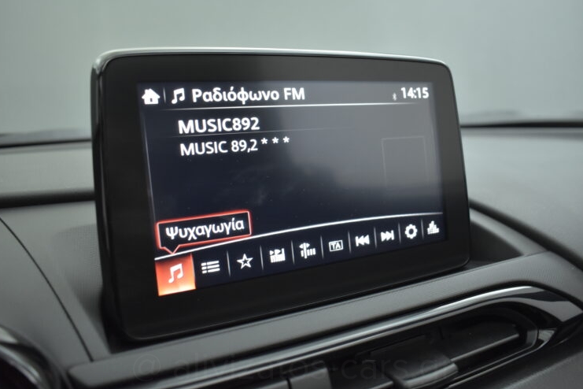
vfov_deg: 46.4
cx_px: 292
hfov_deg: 65.5
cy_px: 195
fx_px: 453
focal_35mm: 28
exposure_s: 1/100
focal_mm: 18
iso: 1600
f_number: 3.5
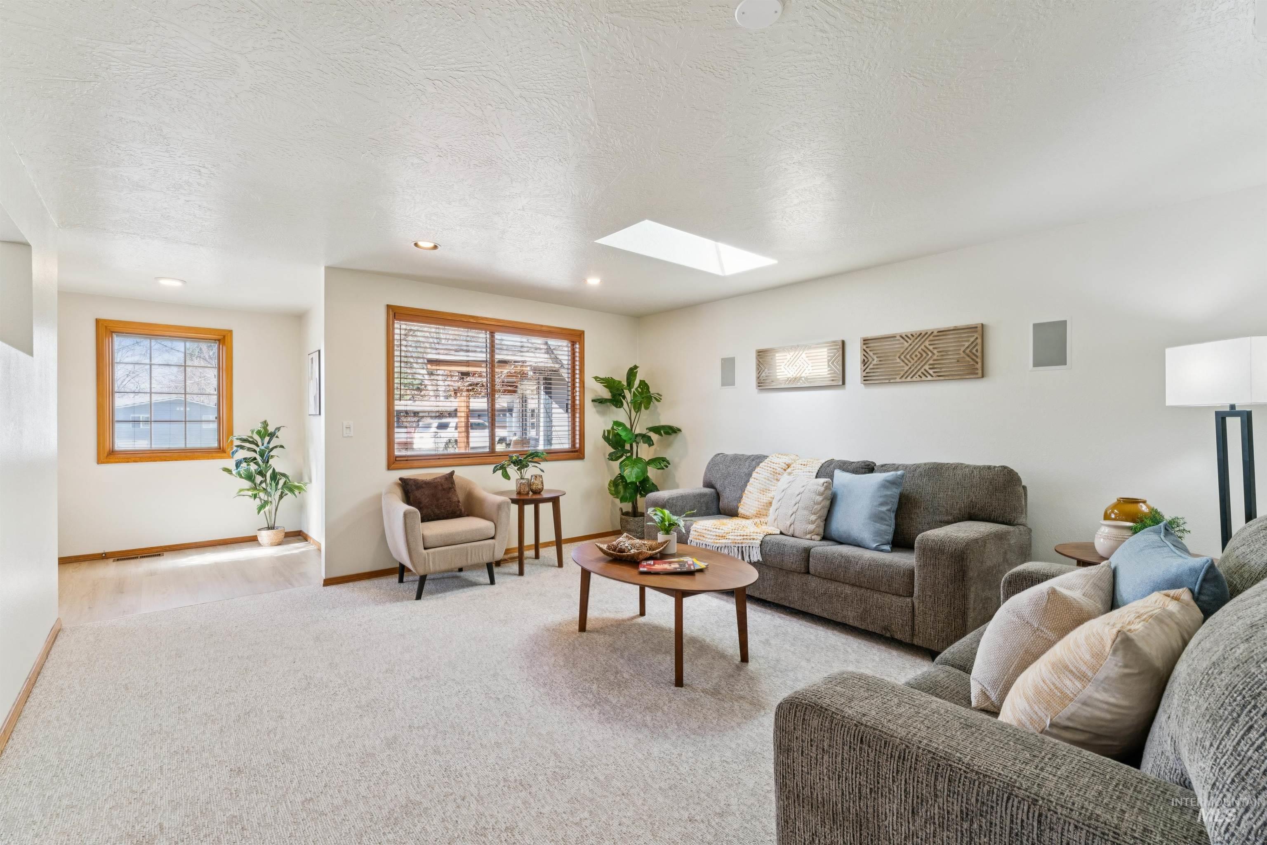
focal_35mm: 16
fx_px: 556
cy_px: 422
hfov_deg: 97.5
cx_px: 634
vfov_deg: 74.4
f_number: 13
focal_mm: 15.8
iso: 400
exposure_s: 1/8
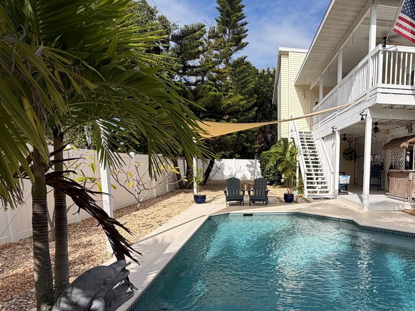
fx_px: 288
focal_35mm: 24
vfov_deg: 55.8
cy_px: 204
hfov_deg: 67.6
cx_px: 305
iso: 20
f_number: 2.2
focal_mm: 2.22
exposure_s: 1/864
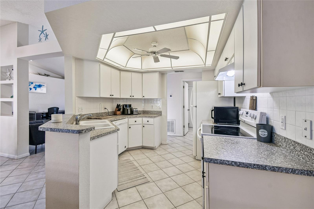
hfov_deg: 100.4
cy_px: 104
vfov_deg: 77.3
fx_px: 131
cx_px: 157
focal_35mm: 15
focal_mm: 10
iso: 100
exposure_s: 1/3.33
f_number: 7.1
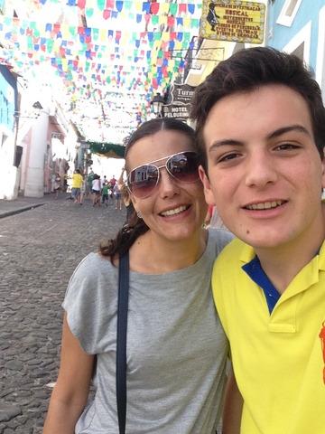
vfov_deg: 52.6
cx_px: 162
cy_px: 217
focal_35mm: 35
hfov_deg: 40.7
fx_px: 438
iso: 32
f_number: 2.4
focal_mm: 2.18
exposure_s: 1/240
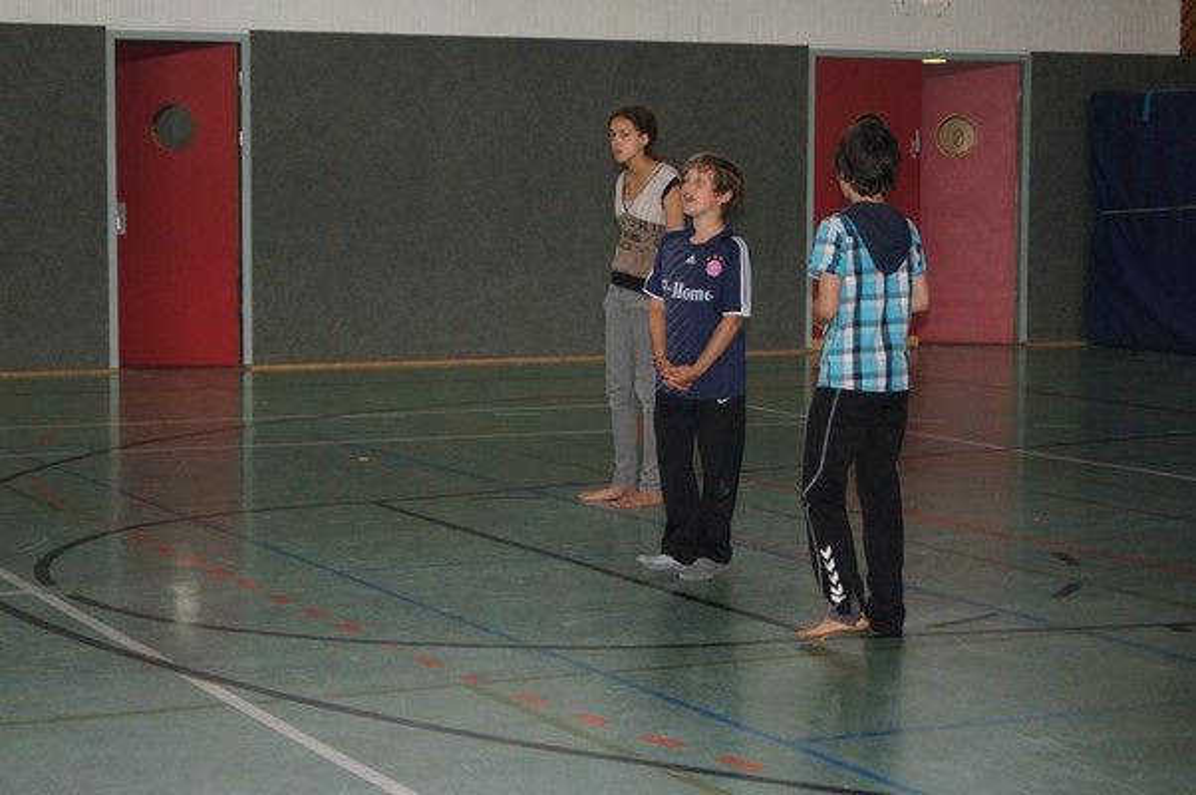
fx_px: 2738
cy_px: 398
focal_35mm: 82
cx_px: 598
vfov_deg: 16.5
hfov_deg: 24.6
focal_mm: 55
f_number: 5.6
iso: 1250
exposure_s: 1/100
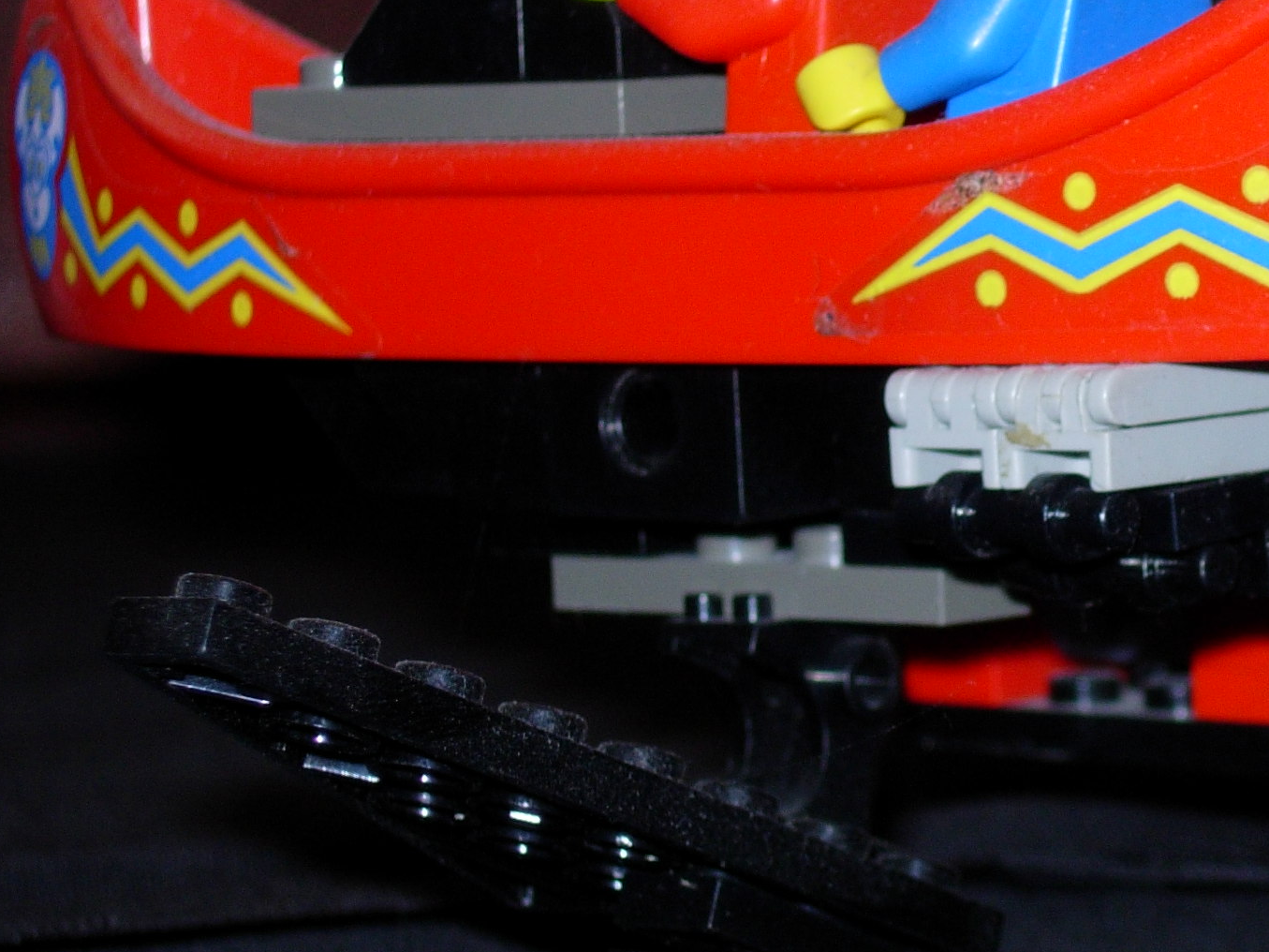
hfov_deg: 11.1
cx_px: 1203
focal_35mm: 176
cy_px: 438
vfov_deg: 8.4
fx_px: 6451
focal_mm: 19.1
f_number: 4.3
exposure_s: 1/64
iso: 79
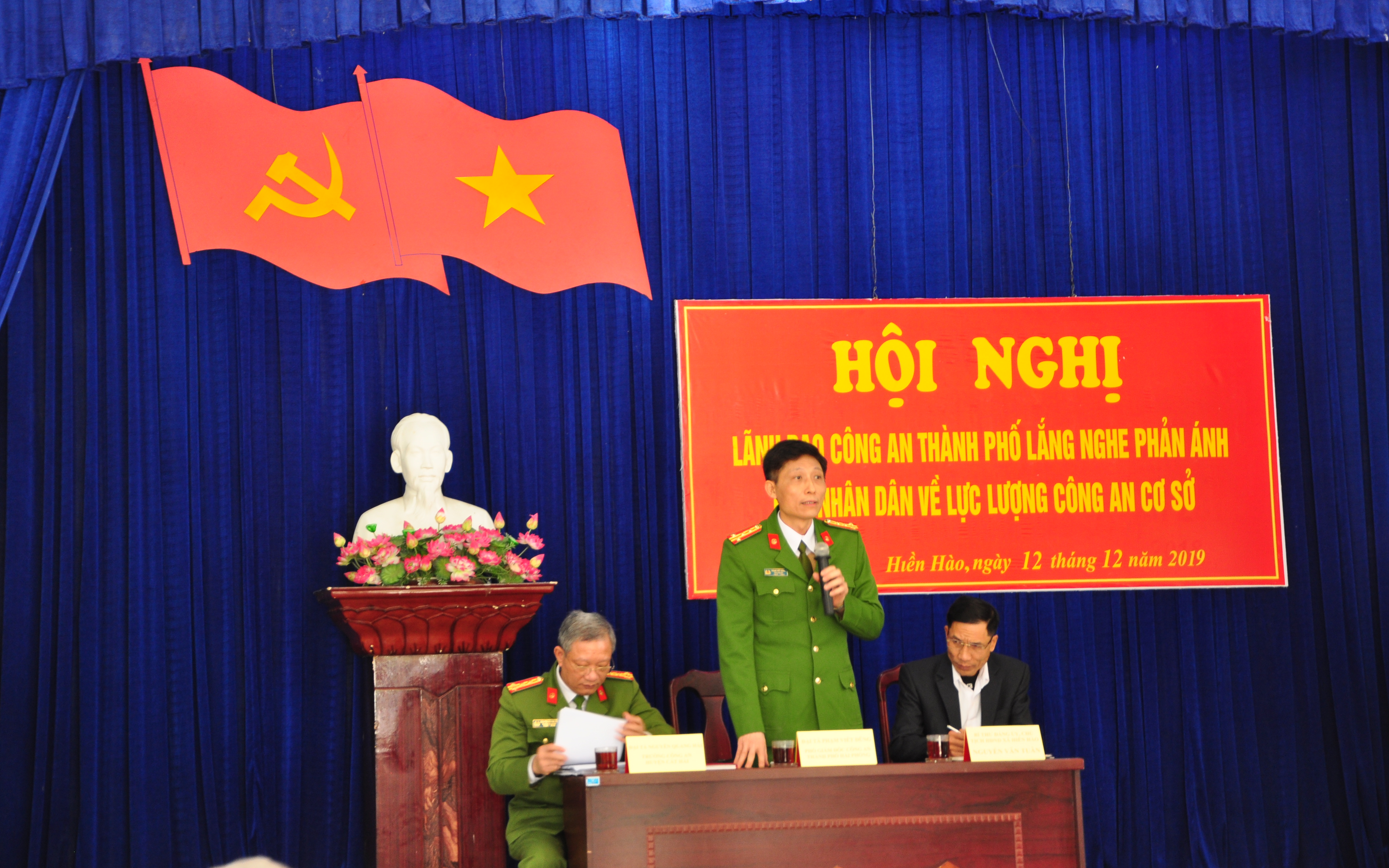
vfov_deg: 16.9
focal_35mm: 77
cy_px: 408
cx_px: 691
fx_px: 2915
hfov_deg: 26.8
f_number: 5
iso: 400
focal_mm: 50
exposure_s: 1/13
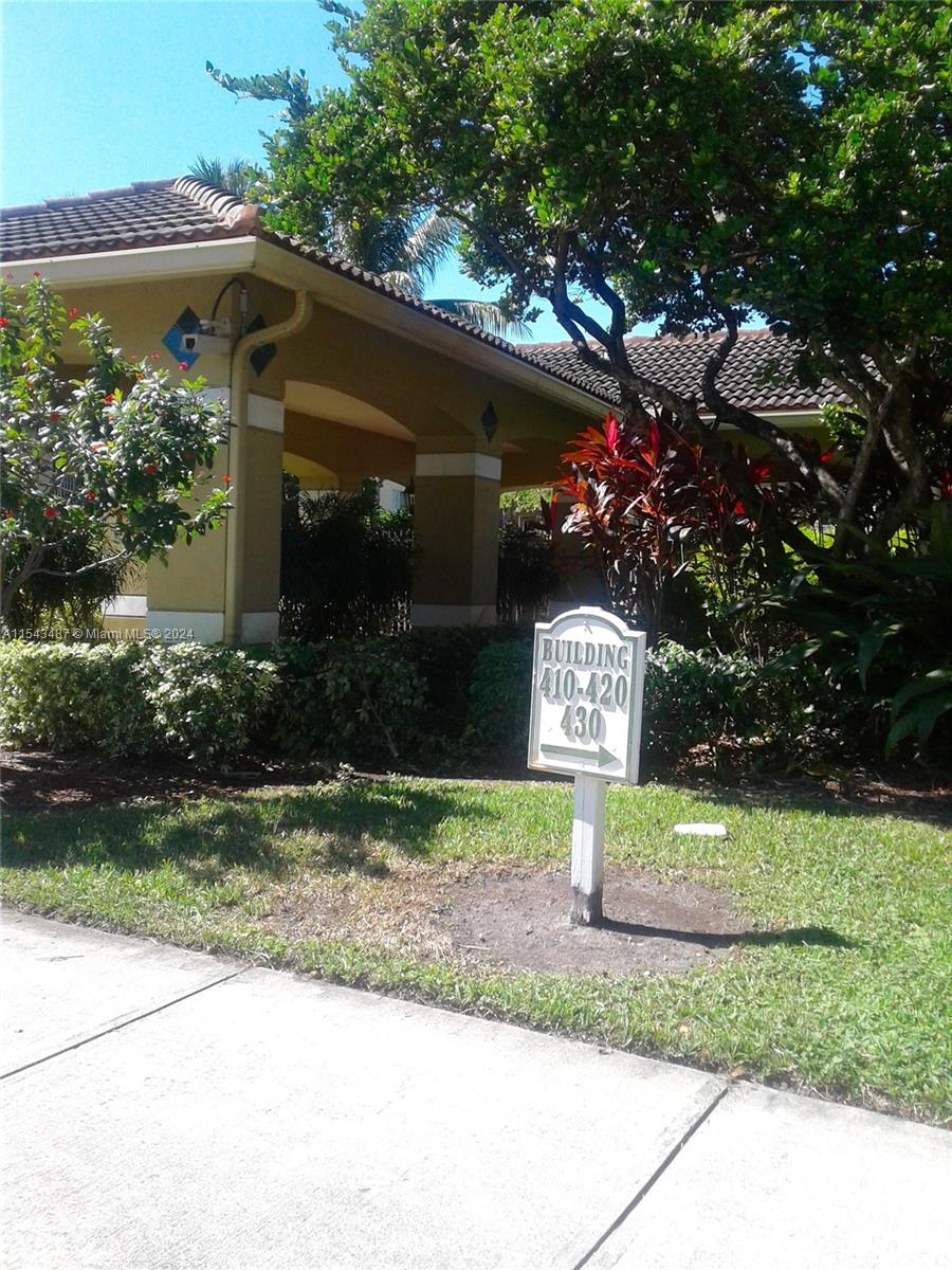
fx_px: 1210
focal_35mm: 33
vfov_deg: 55.4
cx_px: 476
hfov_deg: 42.9
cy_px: 635
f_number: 2.2
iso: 50
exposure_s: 1/813
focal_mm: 3.3
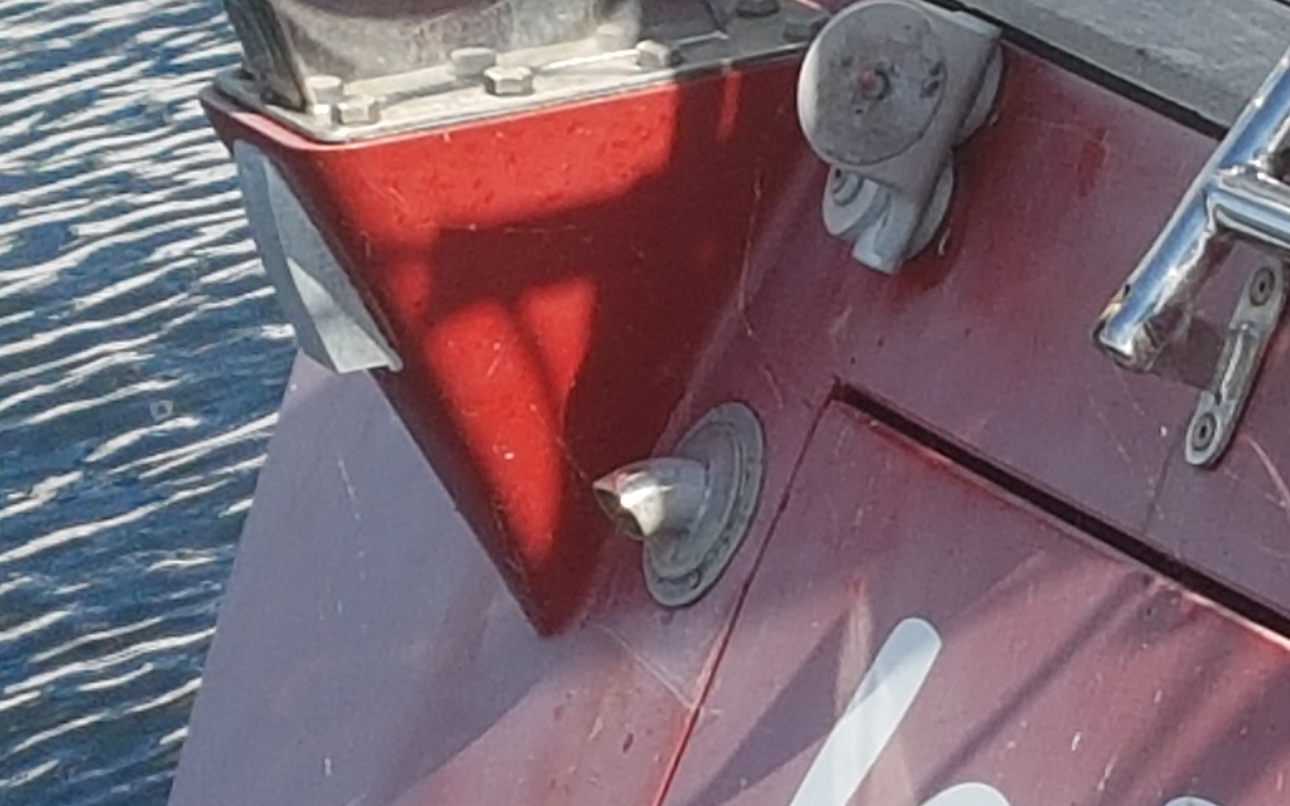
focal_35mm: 28
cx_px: 643
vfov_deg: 44.5
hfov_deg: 66.5
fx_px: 984
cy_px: 358
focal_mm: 4.2
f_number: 1.7
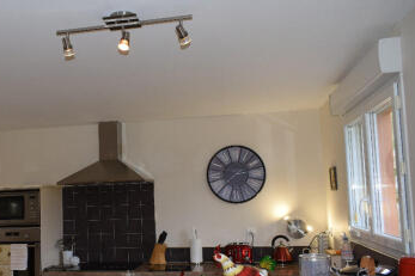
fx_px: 426
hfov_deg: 51.1
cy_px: 161
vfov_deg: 35.8
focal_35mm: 37
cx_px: 142
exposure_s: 1/125
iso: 360
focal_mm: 18
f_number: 5.6
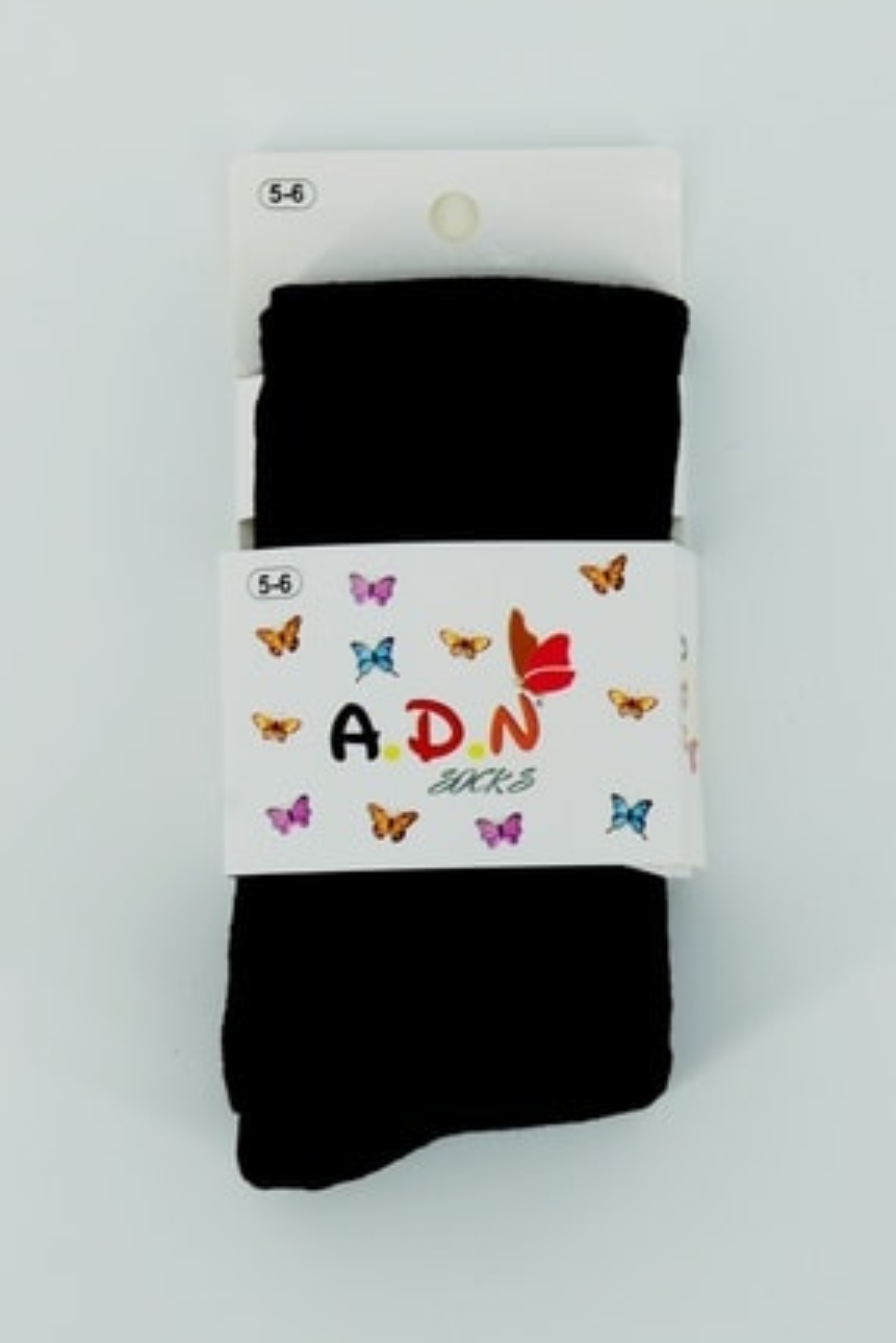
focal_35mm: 82
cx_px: 448
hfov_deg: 16.6
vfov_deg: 24.6
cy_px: 672
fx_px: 3077
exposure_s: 1/15
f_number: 9
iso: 100
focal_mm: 55
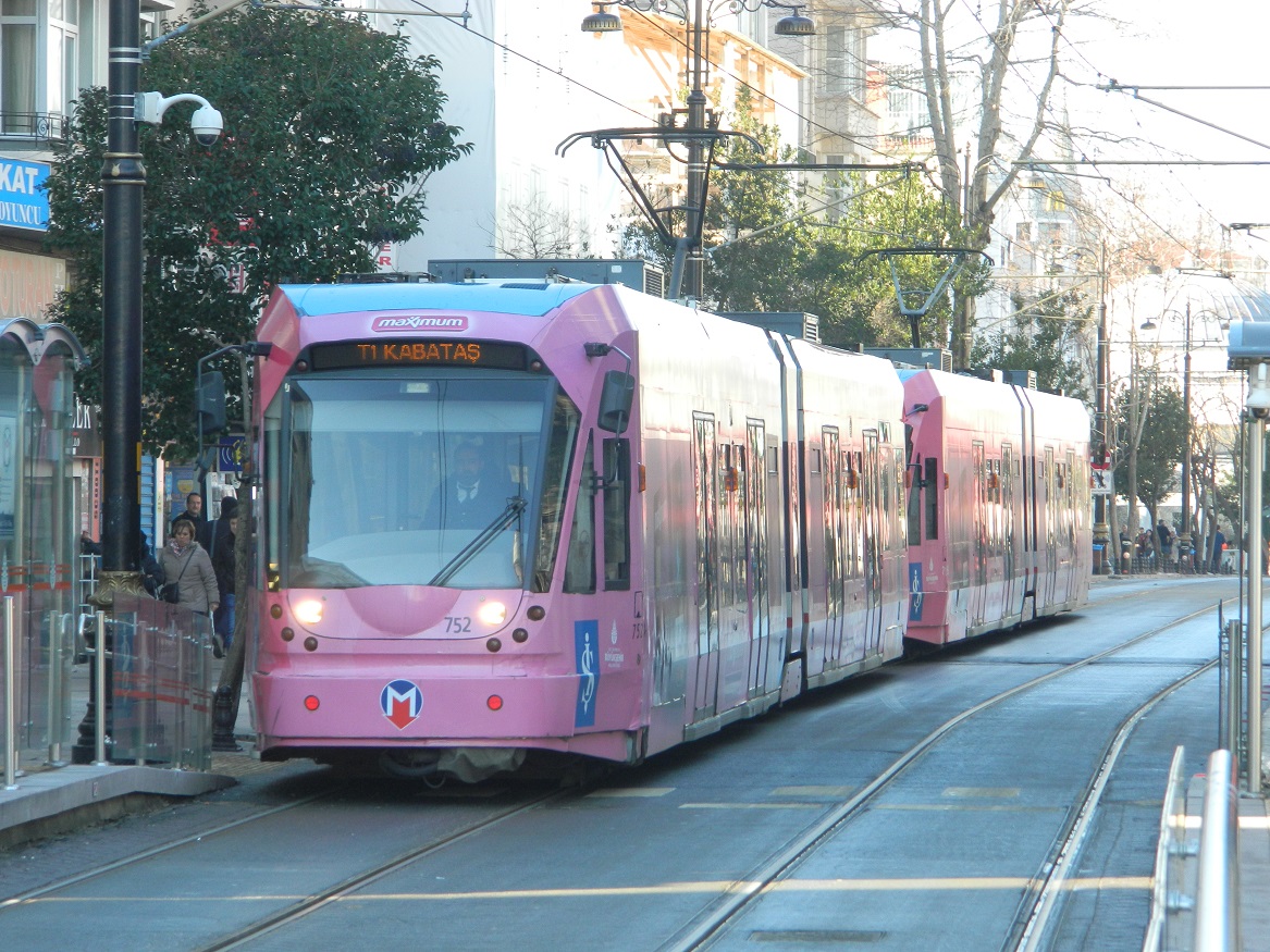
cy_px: 476
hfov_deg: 11.2
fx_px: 6493
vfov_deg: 8.4
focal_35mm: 177
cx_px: 635
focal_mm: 31.8
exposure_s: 1/80
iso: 125
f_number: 5.1
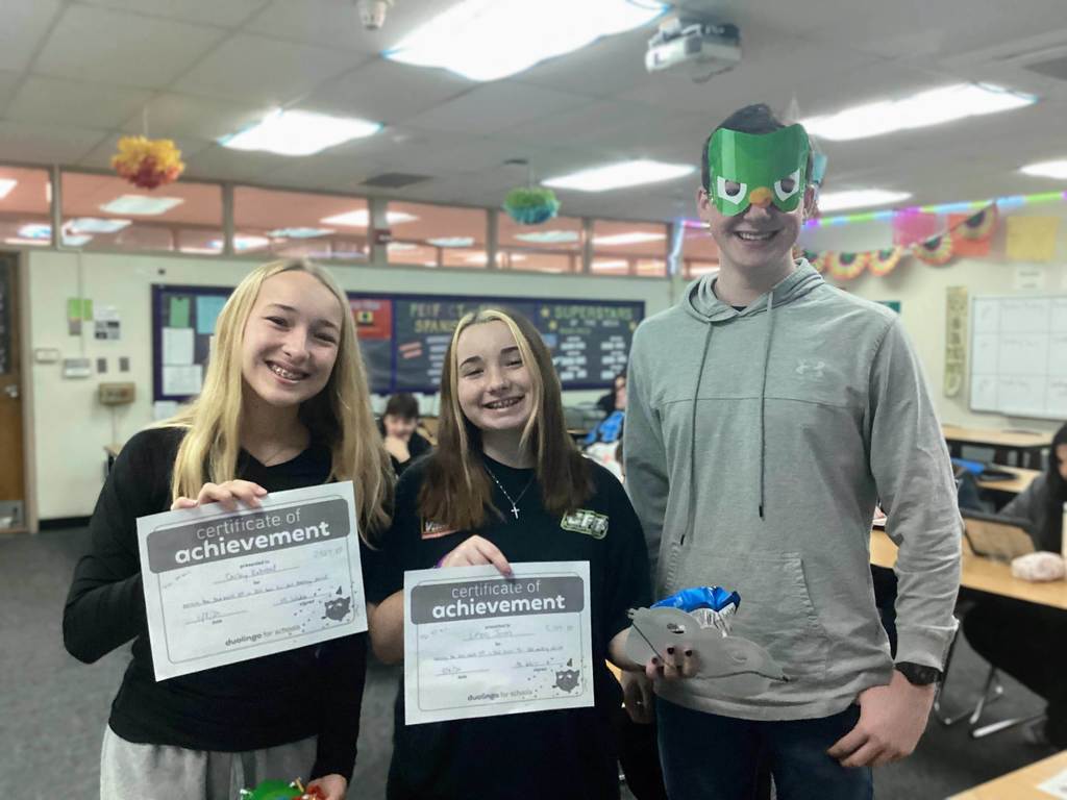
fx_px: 956
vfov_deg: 45.4
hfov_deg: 58.4
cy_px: 400
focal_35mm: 31
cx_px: 534
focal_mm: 3.3
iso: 320
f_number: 2.4
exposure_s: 1/60
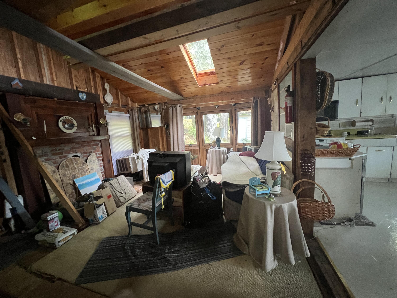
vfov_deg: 89.9
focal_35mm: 13
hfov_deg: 106.2
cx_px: 198
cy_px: 149
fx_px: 149
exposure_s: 1/60
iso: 500
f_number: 1.8
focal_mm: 1.57
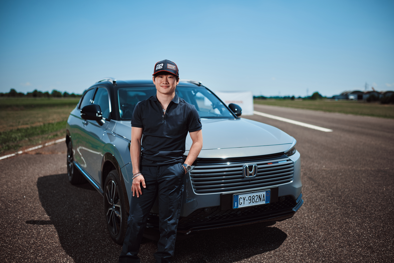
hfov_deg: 54.4
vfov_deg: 37.9
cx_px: 197
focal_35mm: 35
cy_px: 132
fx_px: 383
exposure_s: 1/2500
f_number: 1.4
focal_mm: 35
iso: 32
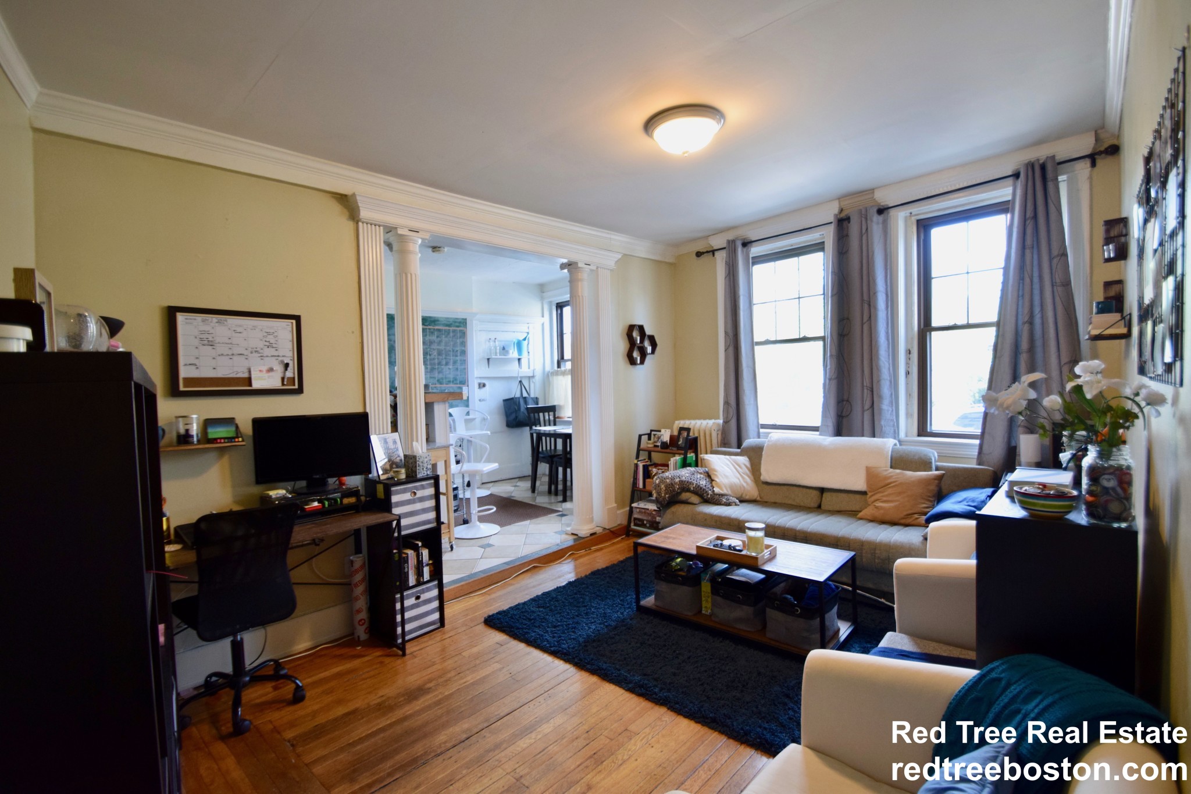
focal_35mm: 16
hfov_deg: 95.0
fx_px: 546
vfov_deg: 72.0
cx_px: 596
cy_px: 397
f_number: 4
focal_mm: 11
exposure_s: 1/60
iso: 720
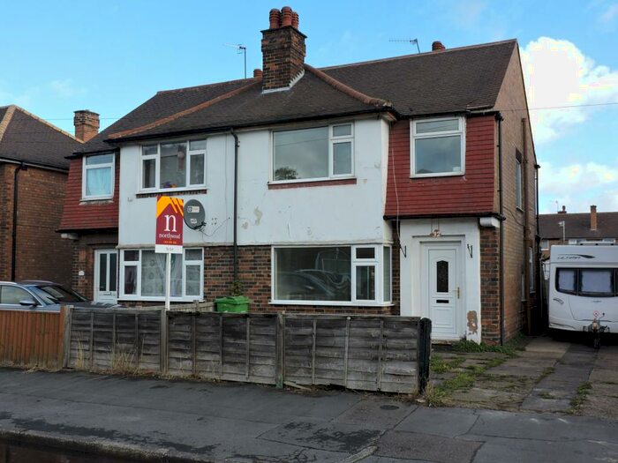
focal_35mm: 35
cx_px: 309
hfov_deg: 52.6
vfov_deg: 40.7
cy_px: 232
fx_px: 625
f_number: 3.3
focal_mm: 6.2
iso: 100
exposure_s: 1/500
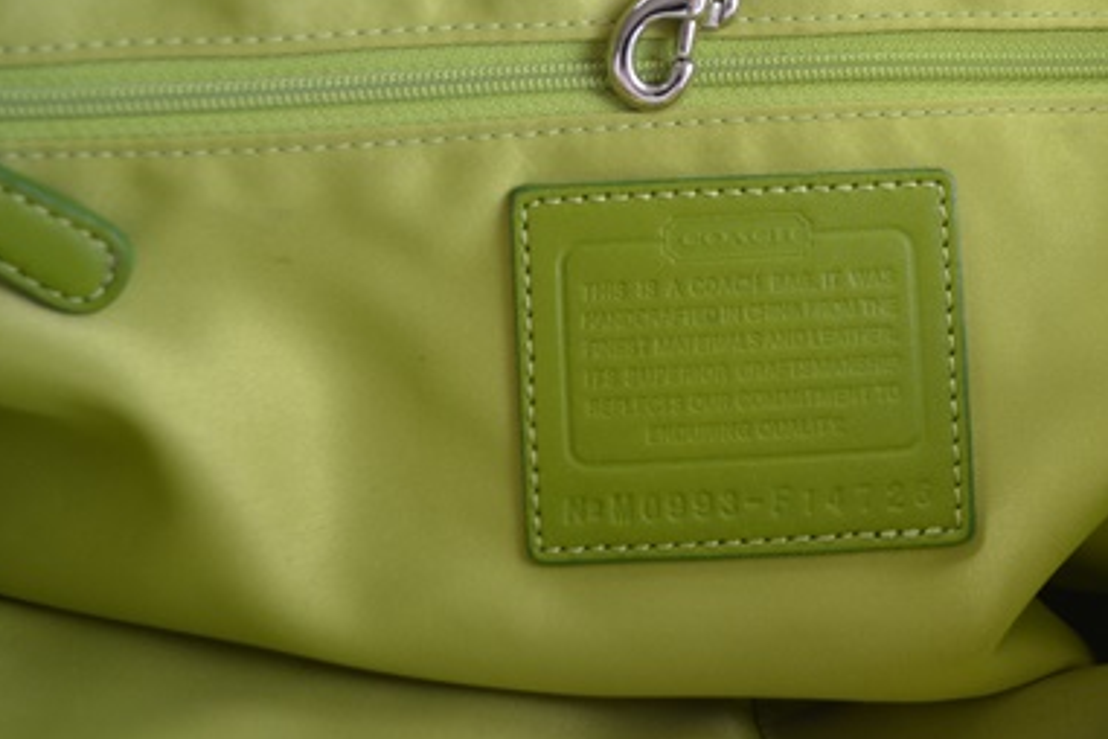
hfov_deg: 37.4
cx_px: 806
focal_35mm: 52
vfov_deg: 25.8
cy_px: 209
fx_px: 1600
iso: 400
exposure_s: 1/80
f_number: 4.5
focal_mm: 22
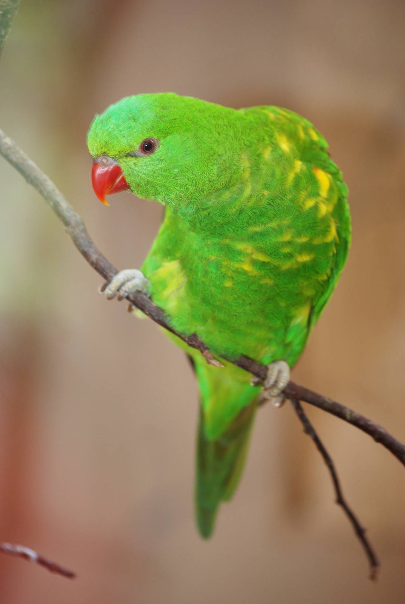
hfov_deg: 6.1
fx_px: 3786
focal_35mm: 225
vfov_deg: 9.1
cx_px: 202
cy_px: 302
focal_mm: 150
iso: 200
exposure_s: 1/60
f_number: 4.5
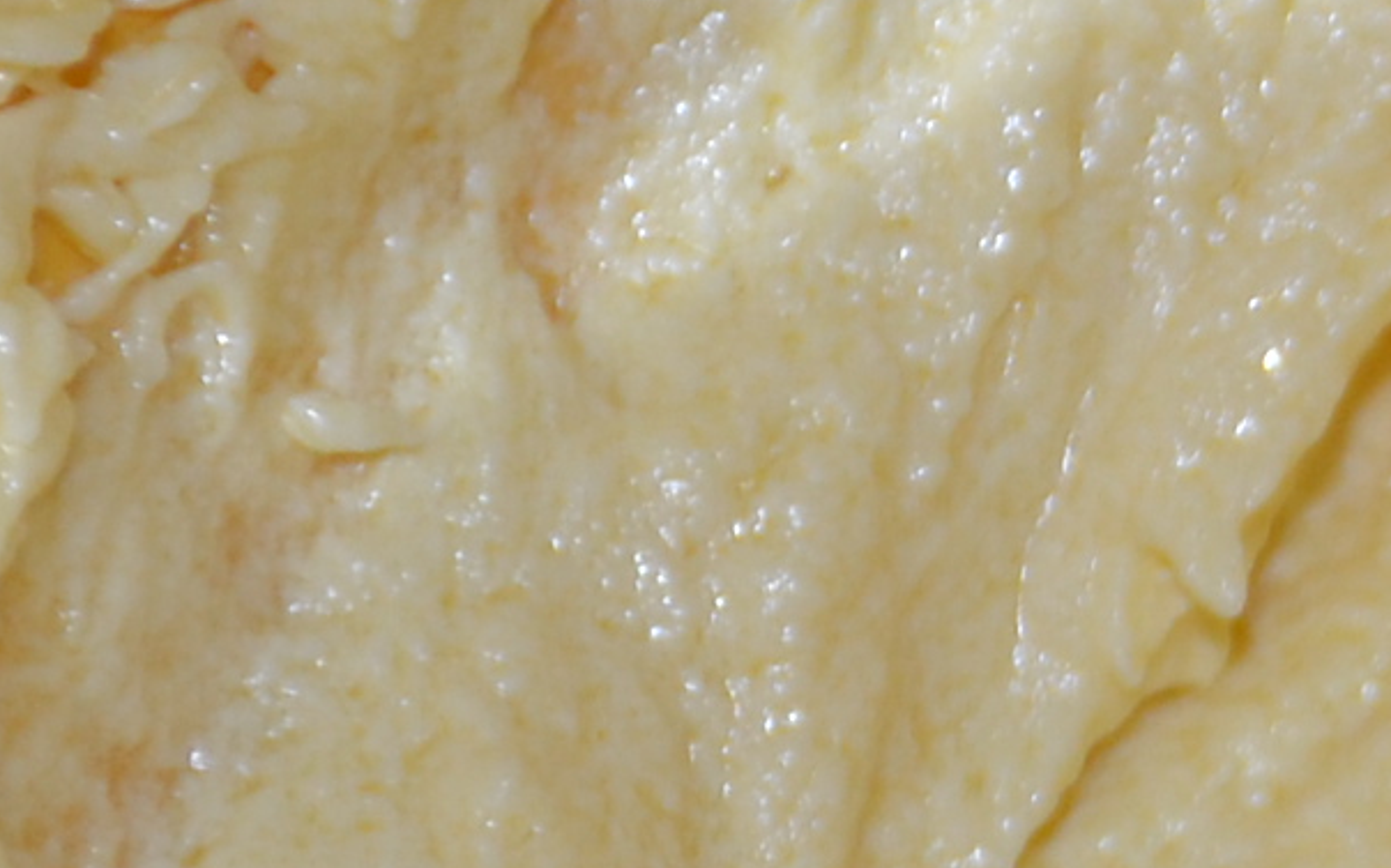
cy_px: 1020
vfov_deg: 2.5
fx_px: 19895
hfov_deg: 3.9
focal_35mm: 525
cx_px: 3054
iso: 400
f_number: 5
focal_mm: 60
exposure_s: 1/60
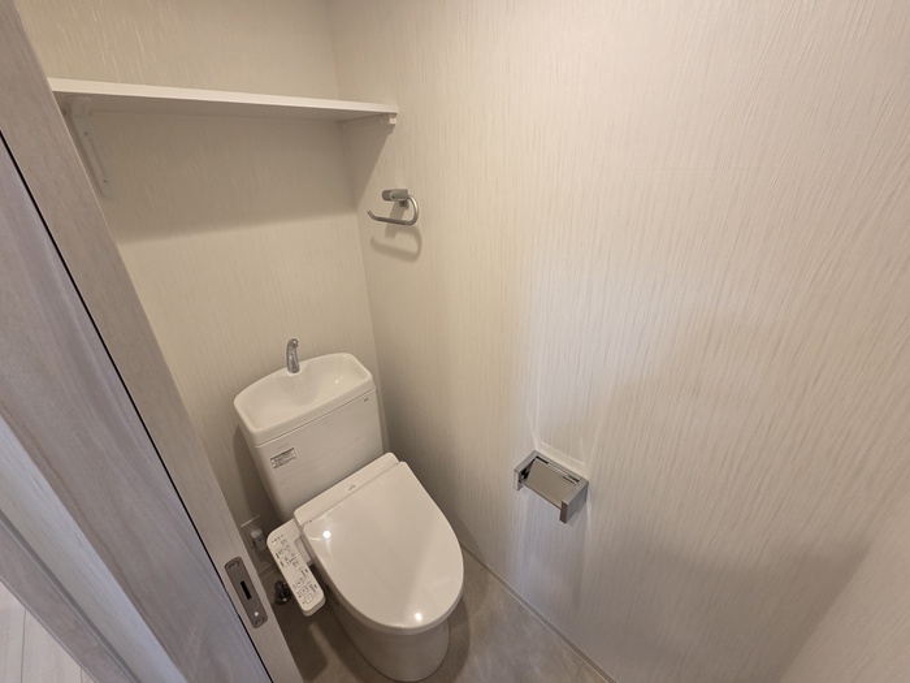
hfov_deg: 106.2
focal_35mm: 13
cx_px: 455
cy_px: 342
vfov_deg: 89.9
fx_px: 342
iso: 200
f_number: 2.2
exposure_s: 1/120
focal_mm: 2.2
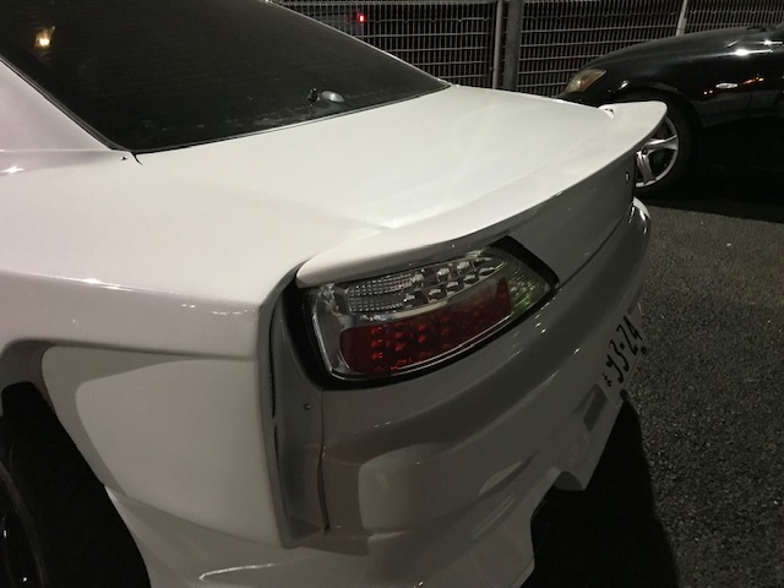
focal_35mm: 28
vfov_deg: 49.7
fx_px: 634
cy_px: 294
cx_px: 392
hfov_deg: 63.4
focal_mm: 3.99
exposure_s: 1/7
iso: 80
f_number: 1.8
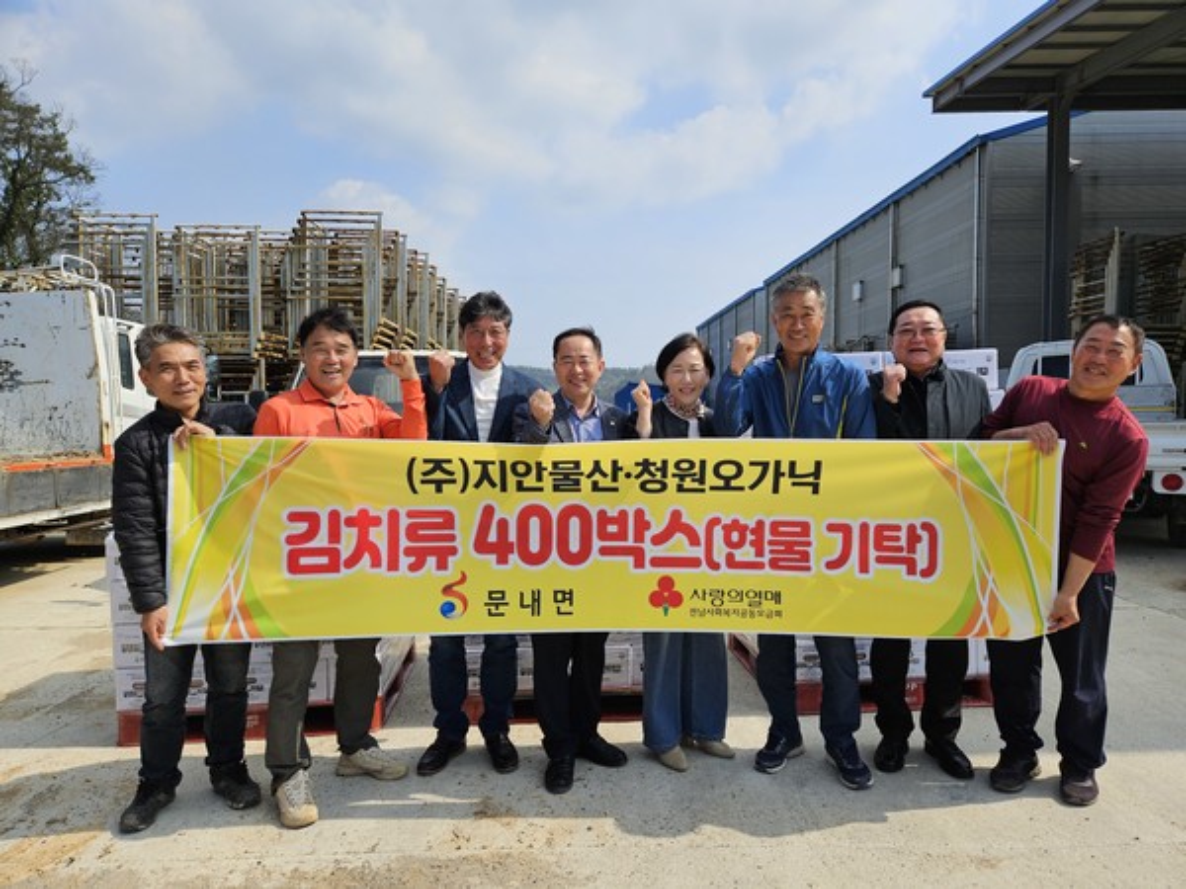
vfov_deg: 58.9
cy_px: 444
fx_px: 788
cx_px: 593
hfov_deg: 73.9
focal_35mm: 23
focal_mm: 5.4
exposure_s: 1/2169
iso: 25
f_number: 1.8
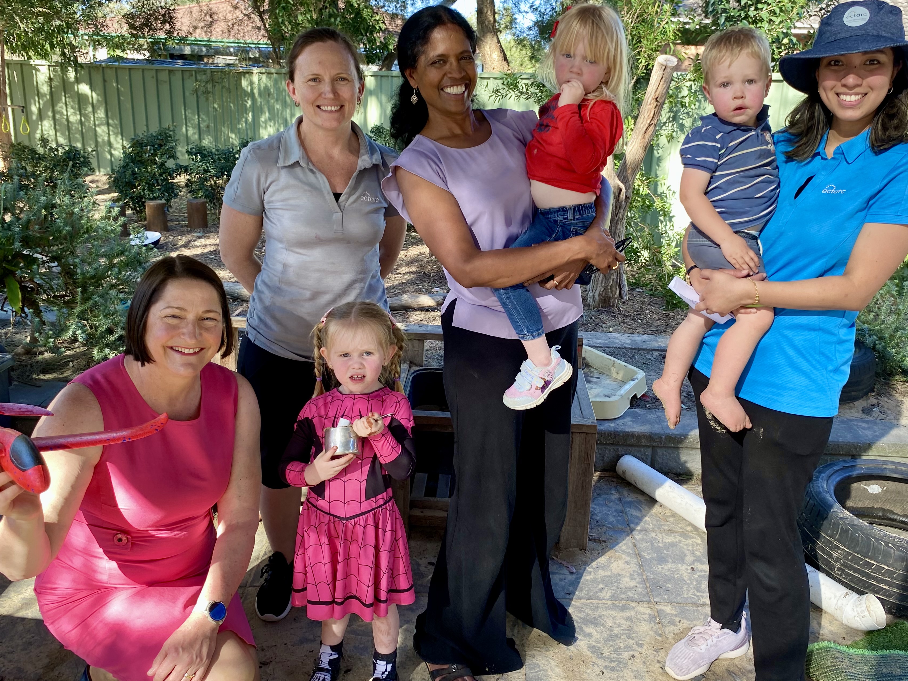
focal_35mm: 31
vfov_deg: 45.4
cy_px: 303
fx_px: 813
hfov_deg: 58.3
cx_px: 487
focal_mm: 4.25
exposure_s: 1/126
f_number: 1.8
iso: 32
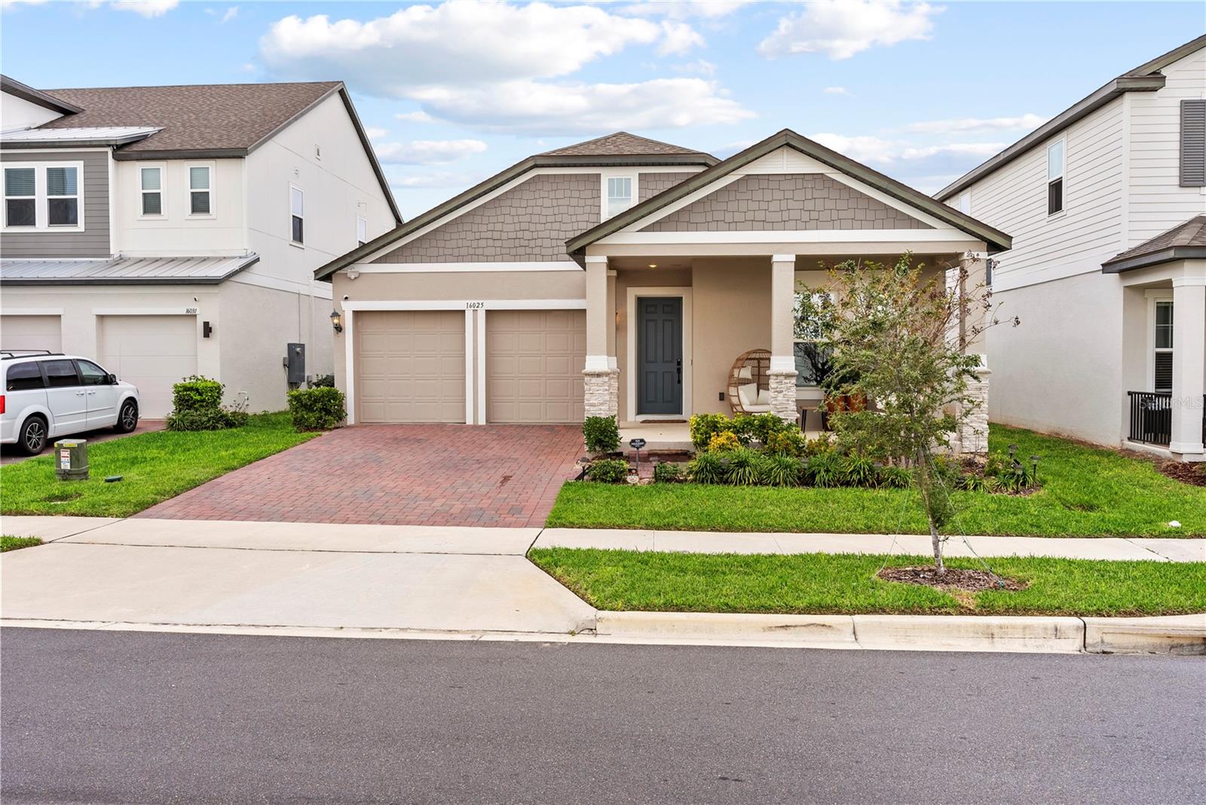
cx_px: 603
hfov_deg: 63.6
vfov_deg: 45.0
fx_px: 972
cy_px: 402
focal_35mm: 29
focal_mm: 29
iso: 125
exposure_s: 1/60
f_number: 8
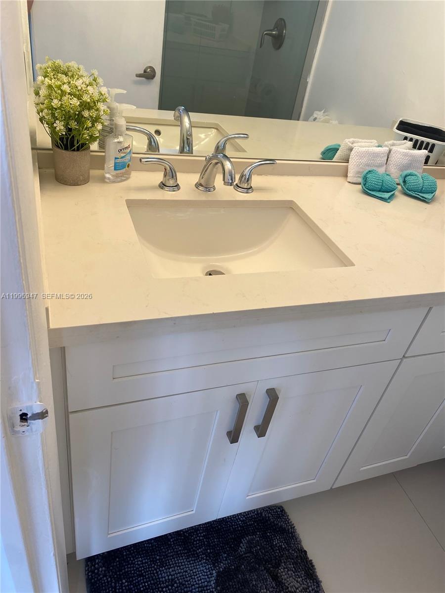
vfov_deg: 67.3
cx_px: 222
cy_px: 296
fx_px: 446
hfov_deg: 53.1
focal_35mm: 26
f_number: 1.8
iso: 50
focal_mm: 4.25
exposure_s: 1/120
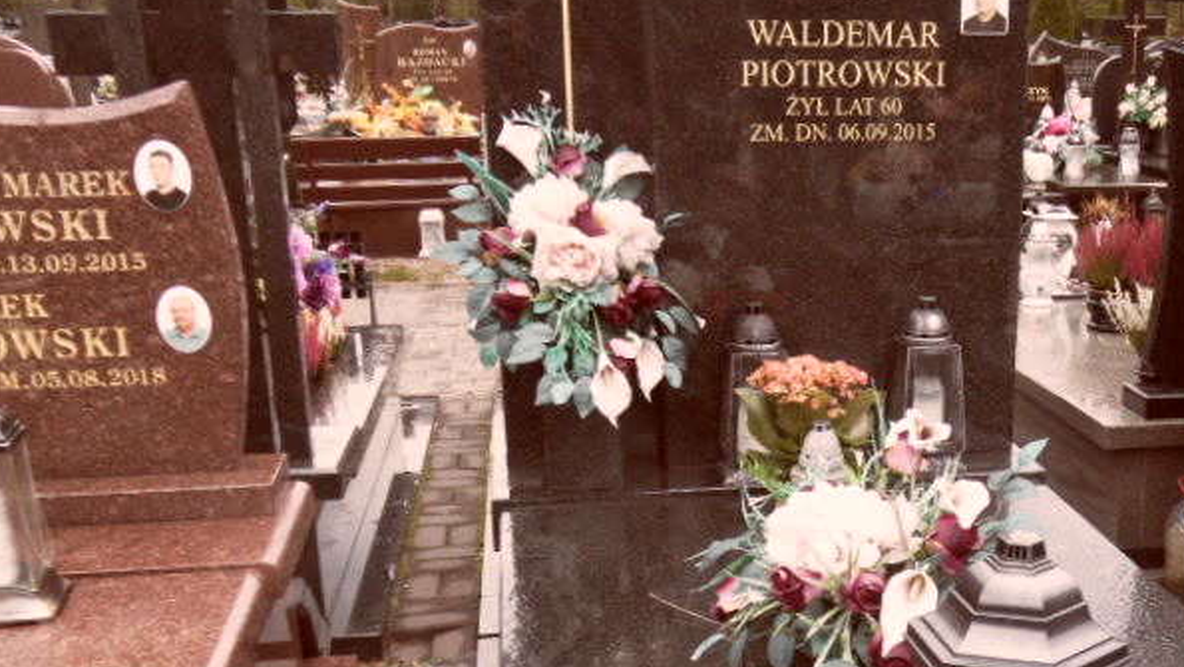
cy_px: 546
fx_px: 1413
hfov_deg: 44.2
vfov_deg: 26.0
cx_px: 860
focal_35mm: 45
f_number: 3.2
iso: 80
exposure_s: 1/125
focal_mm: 3.9
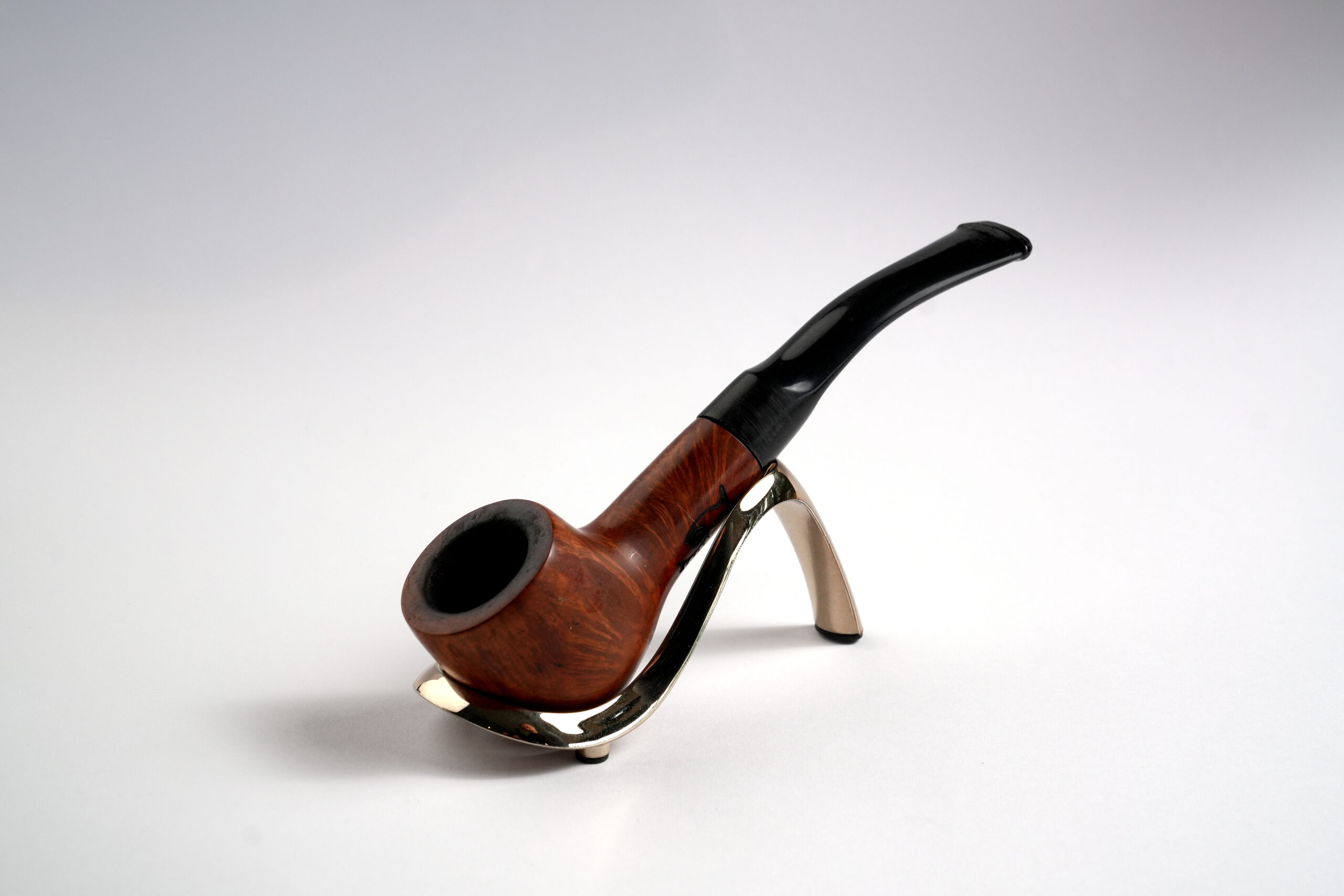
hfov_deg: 24.6
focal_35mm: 82
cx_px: 672
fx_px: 3080
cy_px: 448
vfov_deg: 16.6
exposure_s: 1/200
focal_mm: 55
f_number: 10
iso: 200
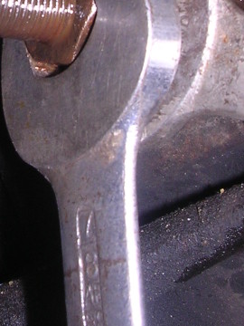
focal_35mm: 108
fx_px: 1015
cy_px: 28
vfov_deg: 17.9
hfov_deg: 13.4
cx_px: -22
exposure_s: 1/60.1
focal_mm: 5.8
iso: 100
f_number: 5.6
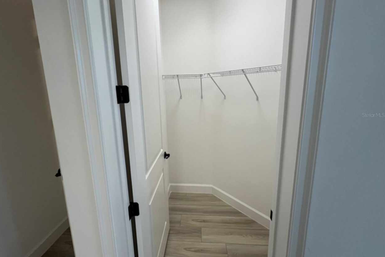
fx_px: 150
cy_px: 115
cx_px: 186
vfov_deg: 80.9
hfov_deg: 104.2
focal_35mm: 14
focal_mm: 1.57
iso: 125
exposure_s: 1/120
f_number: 1.8
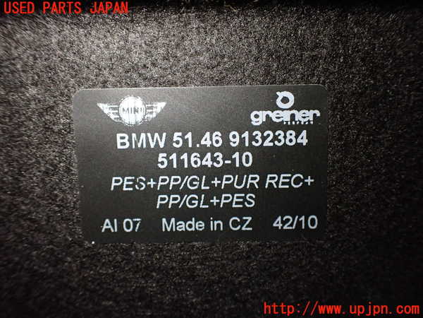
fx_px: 367
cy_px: 159
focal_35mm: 30
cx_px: 212
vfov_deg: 46.8
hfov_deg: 60.0
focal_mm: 5.4
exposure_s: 1/125
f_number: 2.3
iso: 500
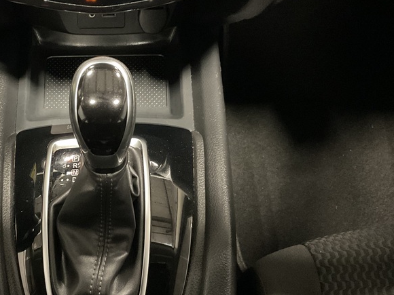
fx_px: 546
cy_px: 137
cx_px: 107
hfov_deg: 38.8
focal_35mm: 48
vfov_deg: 30.3
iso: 640
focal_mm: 3
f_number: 1.8
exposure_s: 1/17
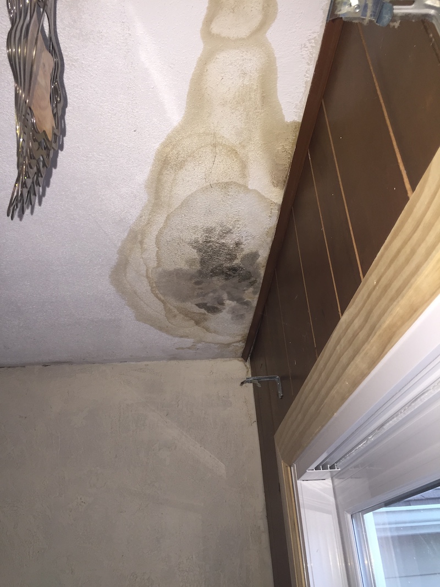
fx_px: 492
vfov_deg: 61.7
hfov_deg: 48.2
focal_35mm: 29
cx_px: 220
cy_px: 294
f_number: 2.2
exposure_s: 1/17
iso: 50
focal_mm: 4.15
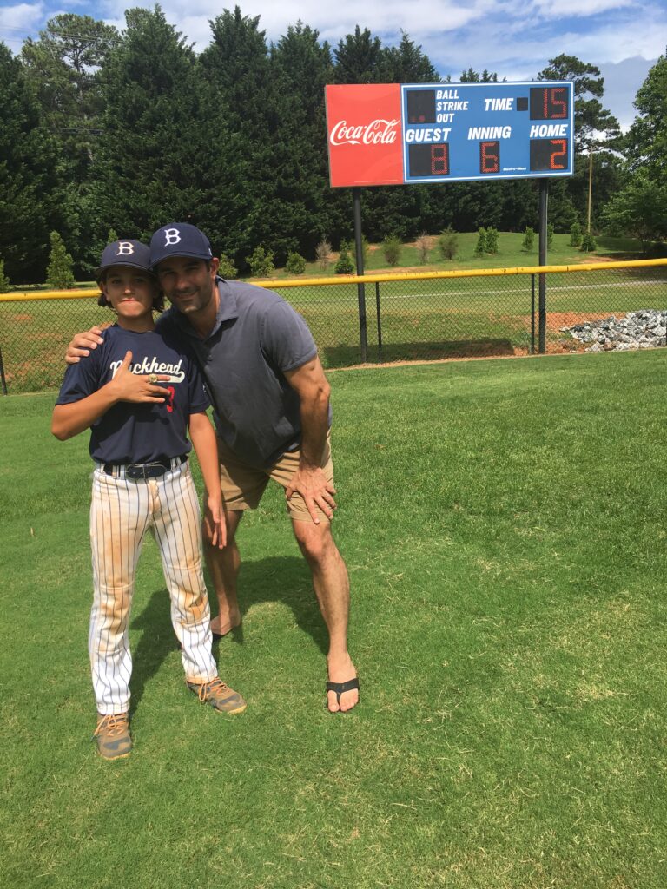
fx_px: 745
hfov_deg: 48.2
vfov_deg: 61.7
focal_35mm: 29
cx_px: 334
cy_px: 444
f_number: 2.2
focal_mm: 4.15
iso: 25
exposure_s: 1/1374
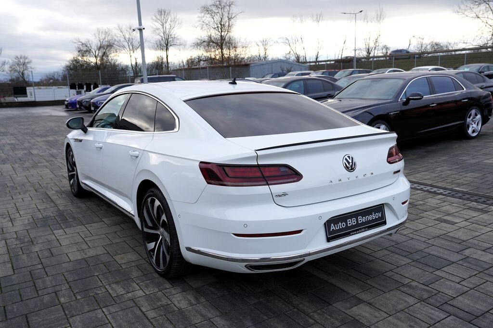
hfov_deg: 61.9
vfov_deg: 43.6
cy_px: 164
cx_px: 246
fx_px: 411
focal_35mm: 30
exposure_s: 1/125
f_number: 5.6
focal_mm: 30
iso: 100
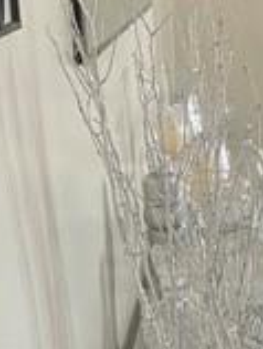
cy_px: 316
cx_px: 318
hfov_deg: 13.7
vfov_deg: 18.4
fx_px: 1061
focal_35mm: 105
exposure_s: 1/60
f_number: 1.8
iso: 400
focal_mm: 4.25
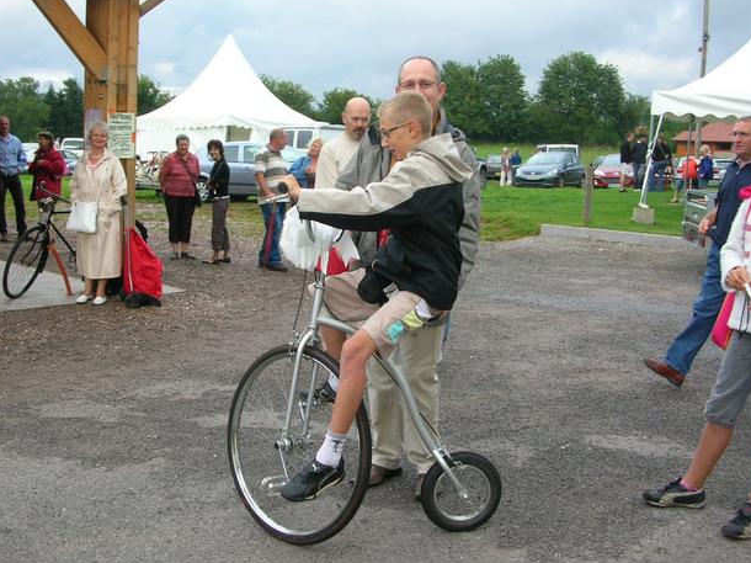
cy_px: 291
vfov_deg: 34.3
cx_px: 372
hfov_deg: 44.8
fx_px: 911
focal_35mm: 42
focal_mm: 6.6
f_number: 3
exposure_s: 1/81
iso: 50
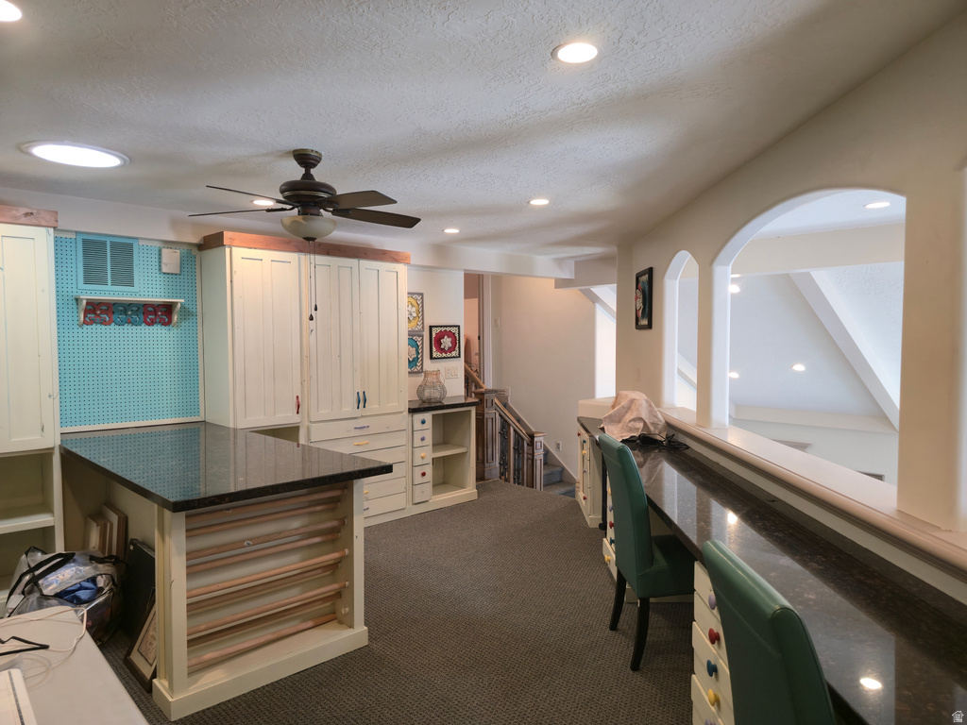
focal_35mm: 23
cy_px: 362
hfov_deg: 73.9
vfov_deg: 58.9
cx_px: 484
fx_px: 643
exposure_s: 1/60
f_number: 1.7
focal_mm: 6.3
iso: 125
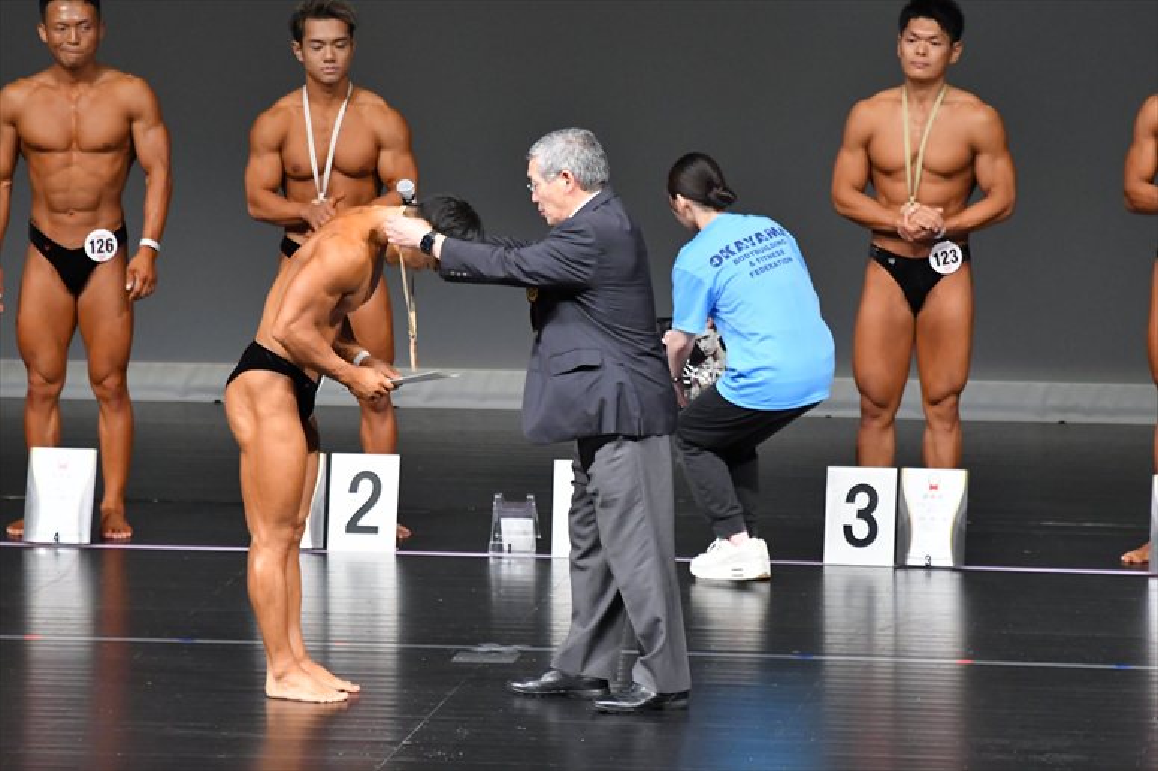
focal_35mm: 315
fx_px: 10128
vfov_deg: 4.4
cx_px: 579
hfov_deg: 6.5
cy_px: 386
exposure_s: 1/400
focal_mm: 210
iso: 5000
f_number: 5.6
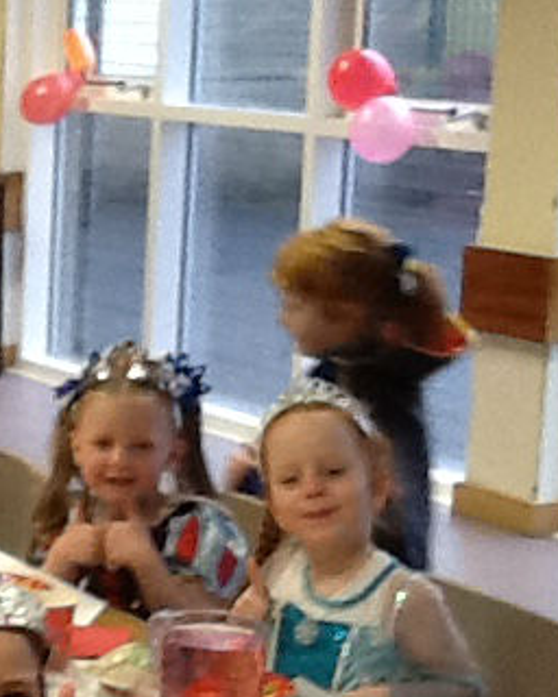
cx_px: -390
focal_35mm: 129
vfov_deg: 14.9
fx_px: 2663
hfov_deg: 11.3
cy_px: 499
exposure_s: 1/30
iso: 80
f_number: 2.4
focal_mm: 2.03
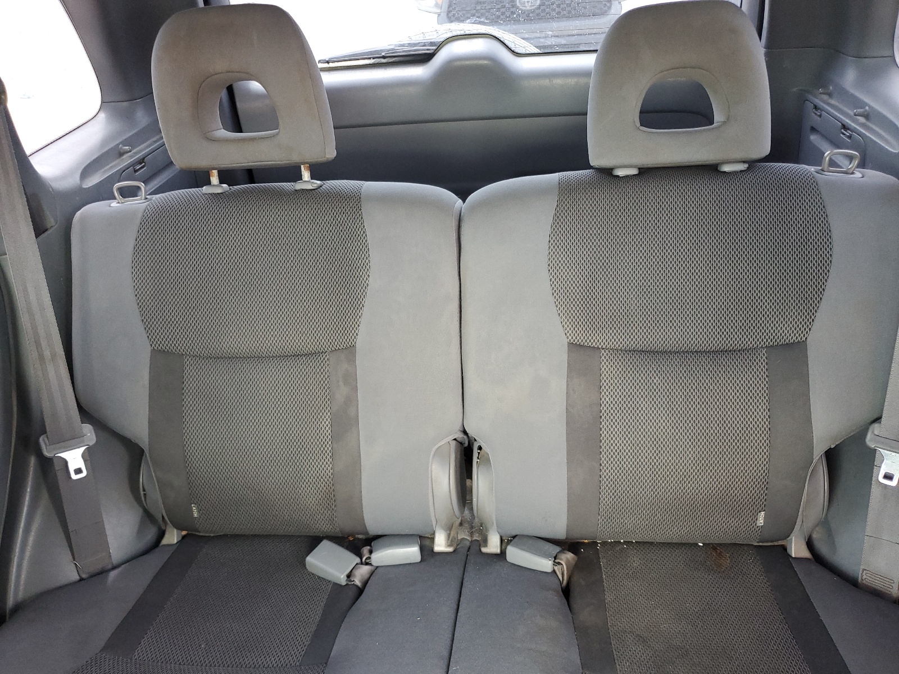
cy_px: 337
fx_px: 675
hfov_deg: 67.3
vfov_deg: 53.1
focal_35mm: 26
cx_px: 450
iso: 141
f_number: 1.5
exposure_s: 1/60.2
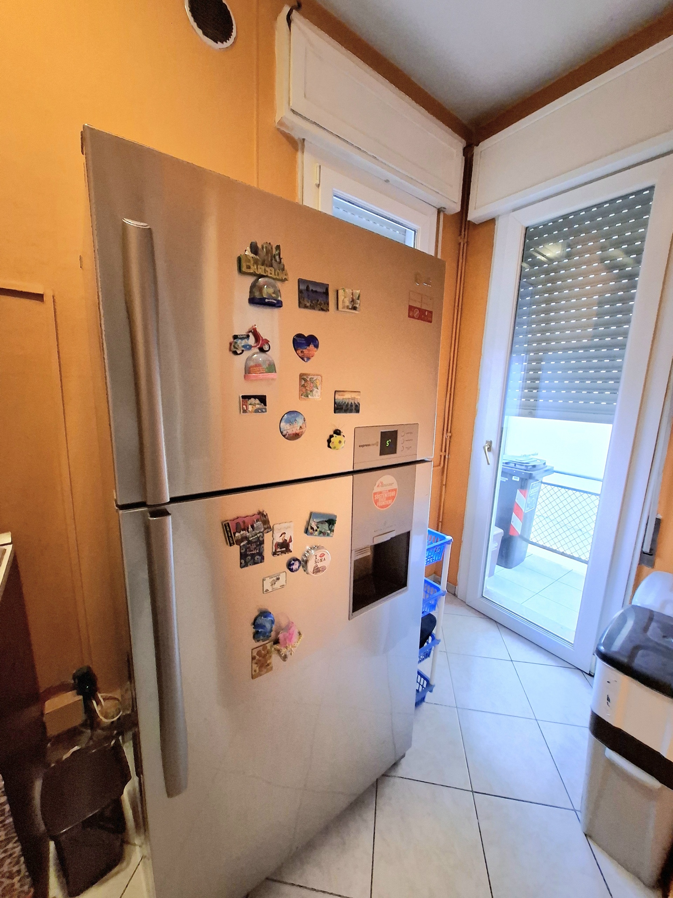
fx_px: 337
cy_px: 449
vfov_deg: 106.2
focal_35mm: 13
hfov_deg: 89.9
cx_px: 336
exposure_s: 1/25
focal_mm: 1.74
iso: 400
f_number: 2.2
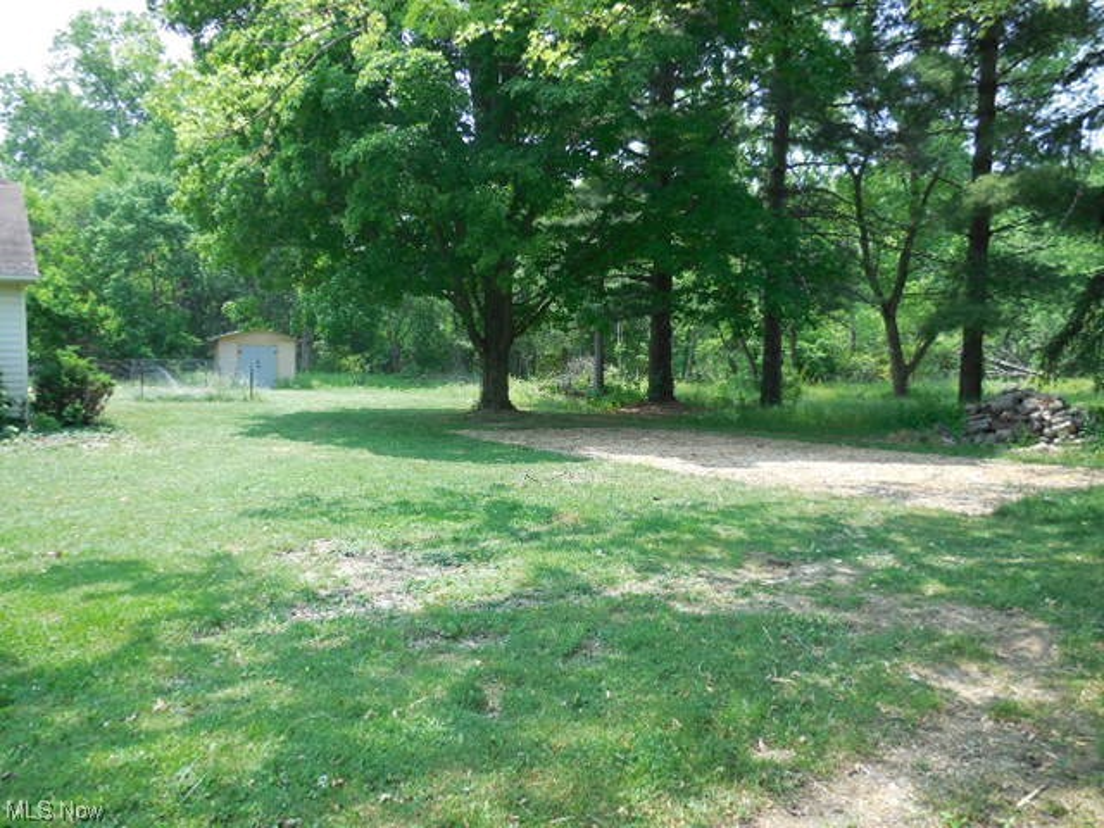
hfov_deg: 69.4
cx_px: 552
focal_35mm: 25
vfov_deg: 54.9
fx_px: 797
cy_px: 414
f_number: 3.1
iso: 125
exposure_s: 1/400
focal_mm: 4.5
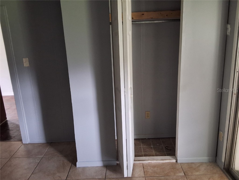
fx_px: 193
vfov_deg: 49.7
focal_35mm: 28
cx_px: 120
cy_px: 90
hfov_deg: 63.4
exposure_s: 1/20
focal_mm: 2.91
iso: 400
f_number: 1.9
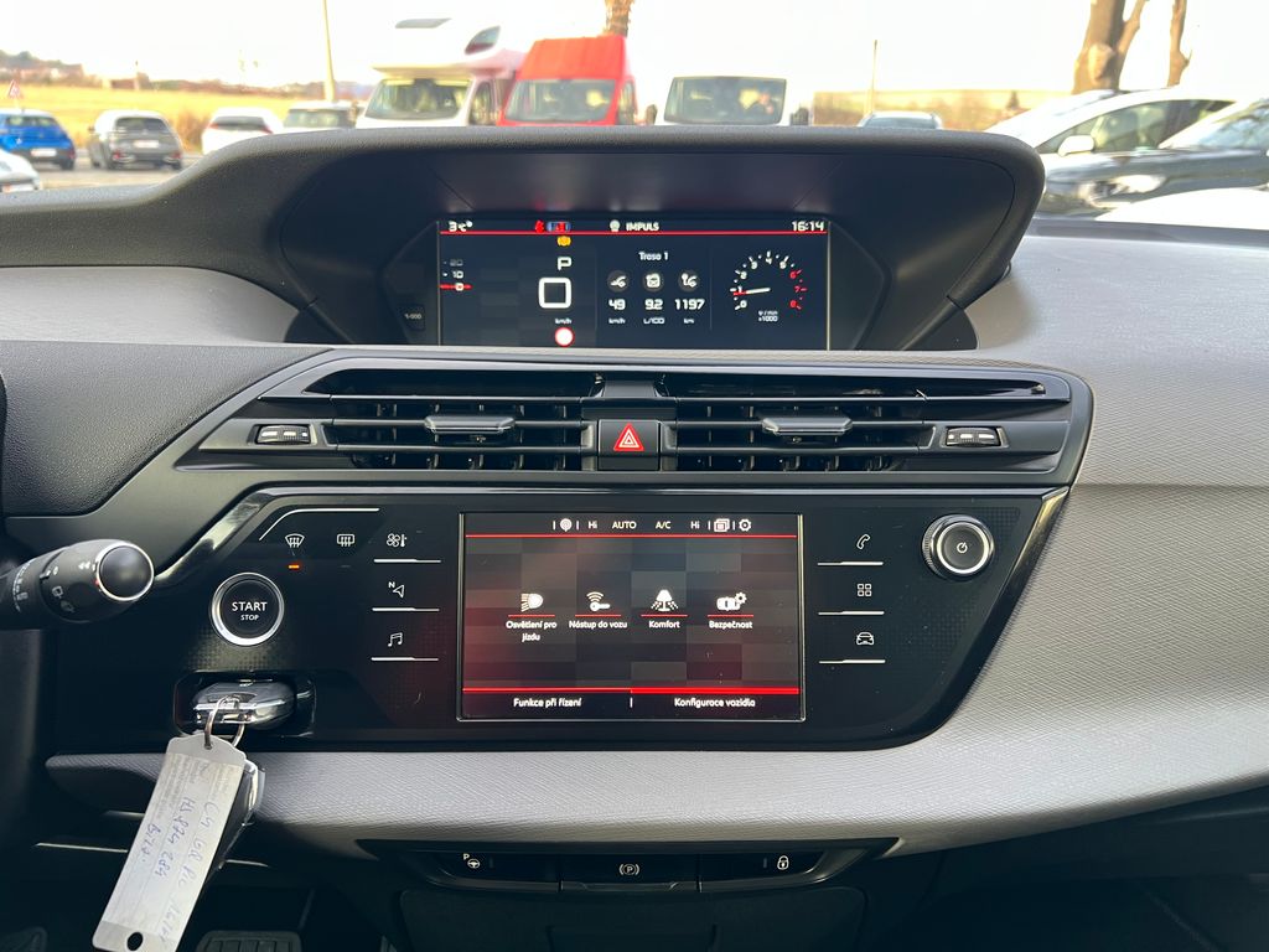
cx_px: 634
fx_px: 953
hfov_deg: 67.3
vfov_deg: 53.1
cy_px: 476
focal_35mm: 26
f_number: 1.5
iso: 125
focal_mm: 5.7
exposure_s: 1/88
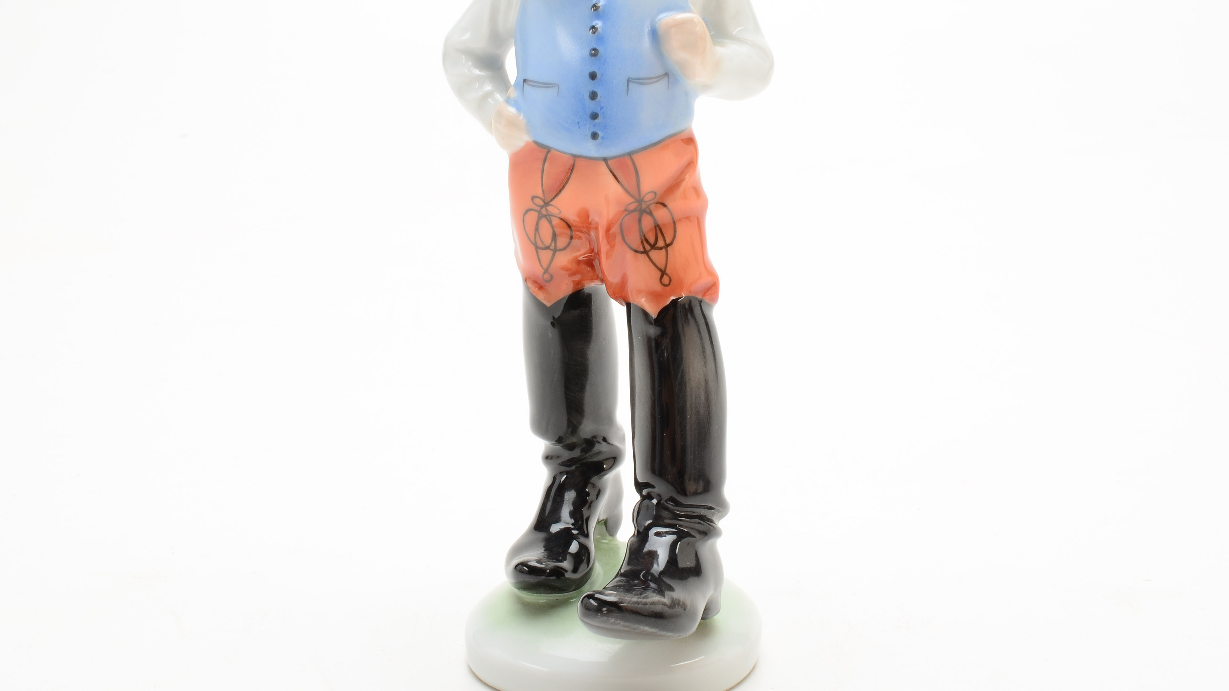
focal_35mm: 62
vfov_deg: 19.3
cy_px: 210
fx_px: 2020
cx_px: 611
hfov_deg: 33.8
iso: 100
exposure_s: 1/160
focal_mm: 30
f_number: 20
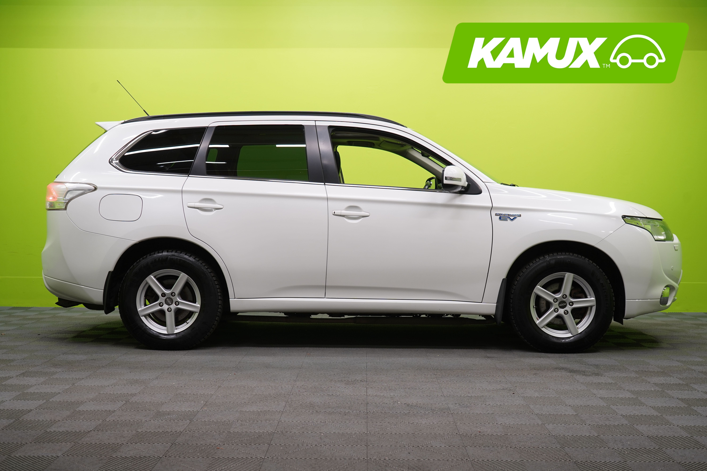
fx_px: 864
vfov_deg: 30.5
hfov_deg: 44.5
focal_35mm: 44
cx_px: 354
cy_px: 236
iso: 400
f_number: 5.6
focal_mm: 44
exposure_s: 1/30
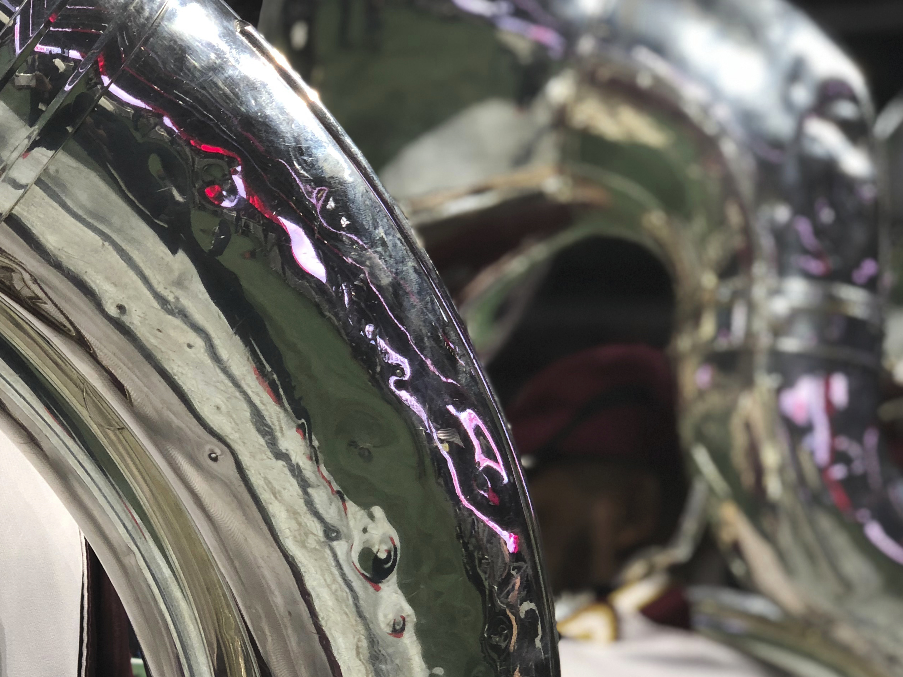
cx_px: 305
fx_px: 2165
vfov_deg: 17.7
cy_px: 495
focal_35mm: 83
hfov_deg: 23.5
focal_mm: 6
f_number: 2.4
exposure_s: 1/60
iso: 25
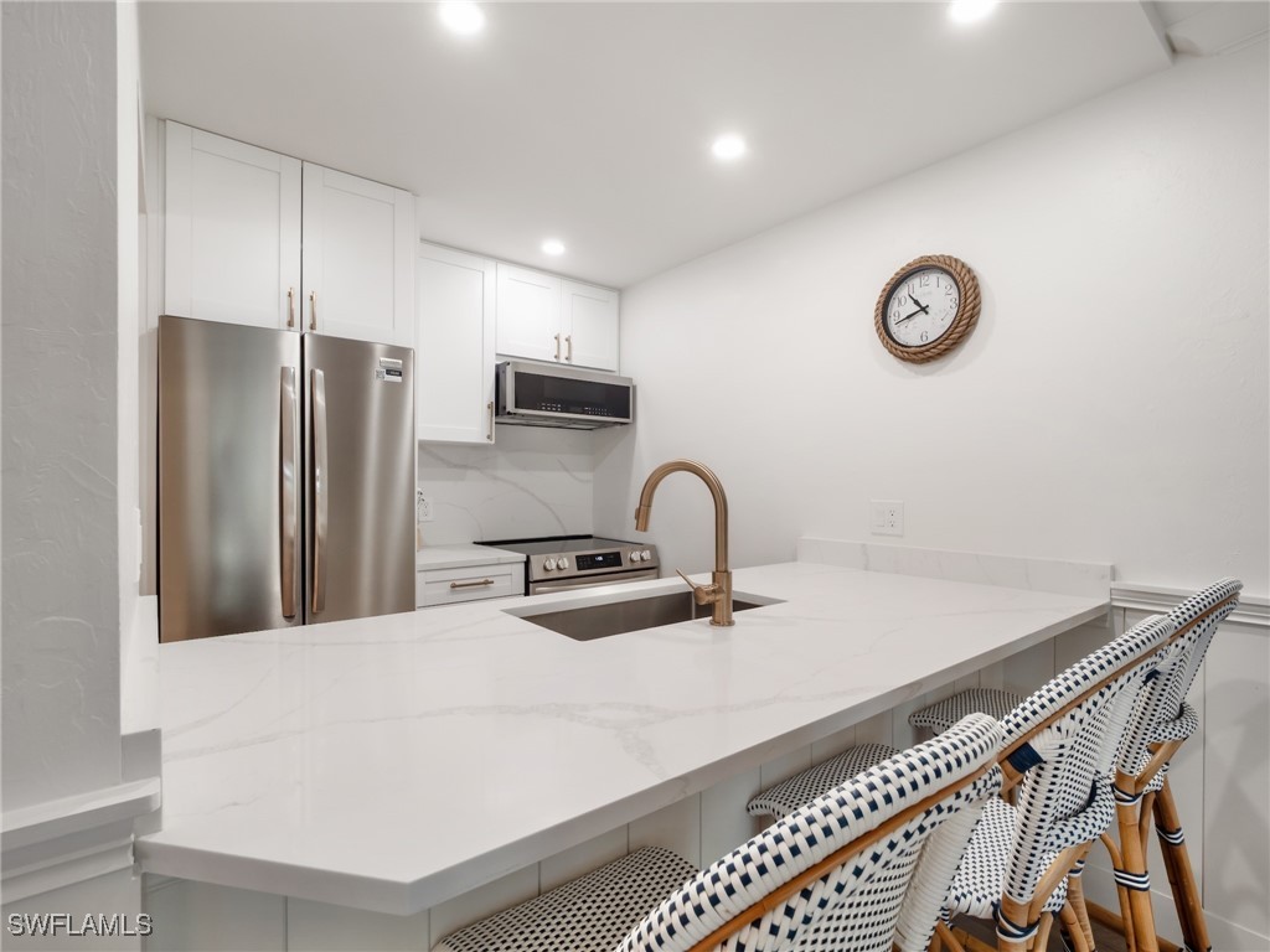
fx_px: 587
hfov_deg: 94.5
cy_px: 476
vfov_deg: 78.1
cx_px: 635
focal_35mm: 16
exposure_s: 1/10
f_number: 7.1
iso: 200
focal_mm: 8
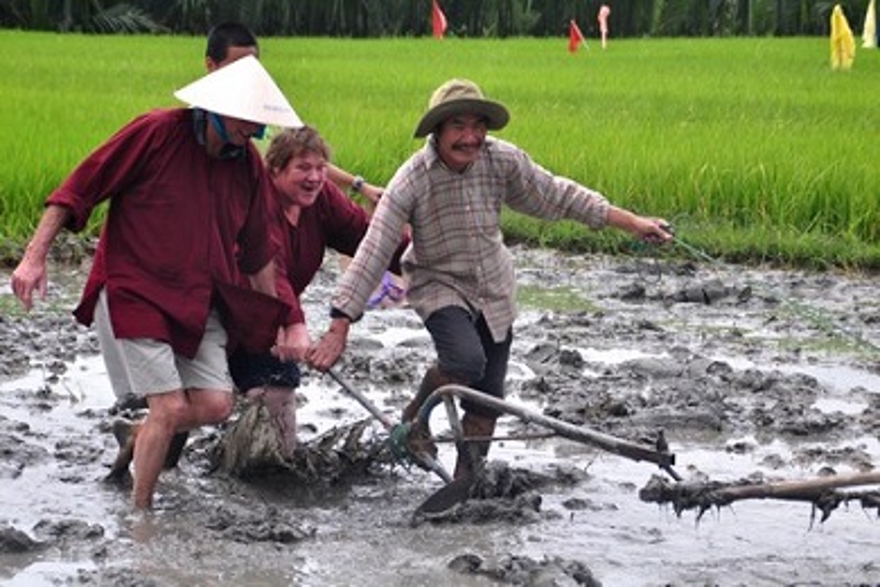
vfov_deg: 10.6
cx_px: 440
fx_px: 3153
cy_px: 294
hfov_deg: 15.9
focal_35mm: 129
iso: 500
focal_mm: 86
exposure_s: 1/640
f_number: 6.3
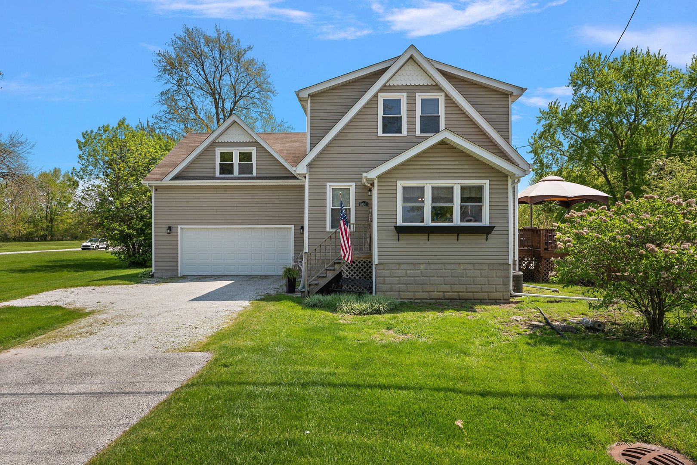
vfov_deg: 53.1
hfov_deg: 73.7
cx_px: 348
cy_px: 232
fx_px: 465
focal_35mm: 24
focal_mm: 24
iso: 400
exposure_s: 1/125
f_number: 9
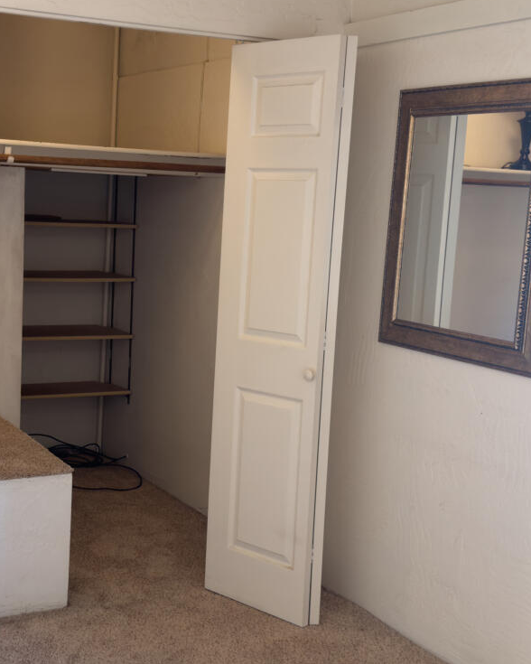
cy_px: 333
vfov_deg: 35.4
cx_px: 121
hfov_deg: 28.1
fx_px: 1041
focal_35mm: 53
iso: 160
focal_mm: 6.86
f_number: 1.78
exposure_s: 1/60
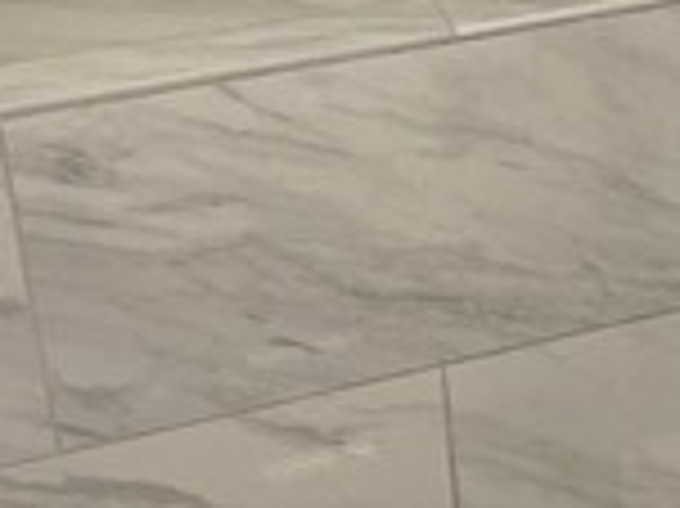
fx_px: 2159
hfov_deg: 17.0
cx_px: 860
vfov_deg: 13.4
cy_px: 117
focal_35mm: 110
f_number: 1.8
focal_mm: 4.25
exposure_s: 1/60
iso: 160
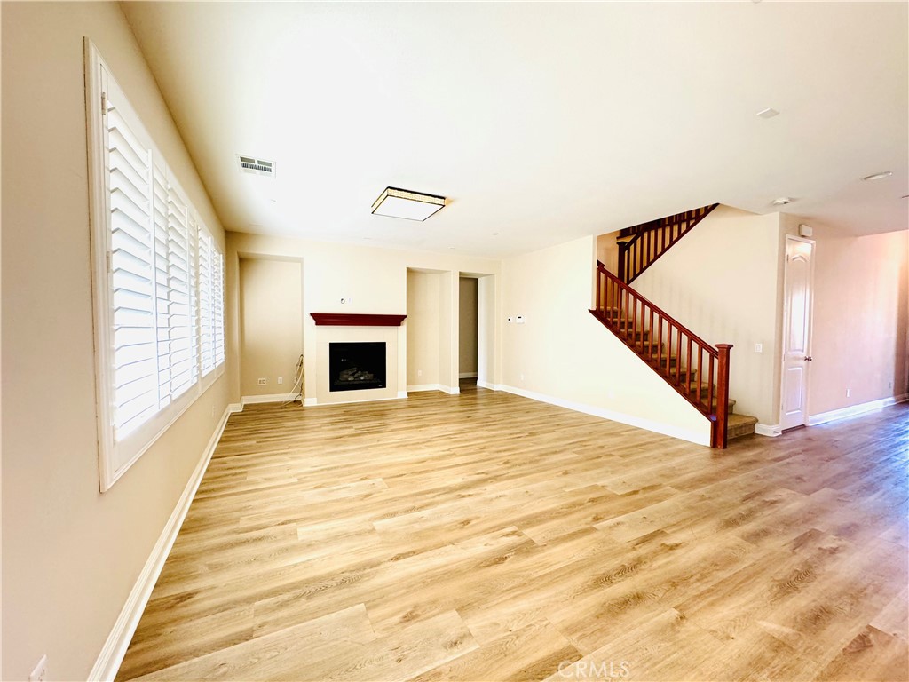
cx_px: 454
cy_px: 341
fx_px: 368
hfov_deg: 102.1
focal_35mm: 14
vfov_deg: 85.7
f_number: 2.2
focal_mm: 2.22
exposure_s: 1/60
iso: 250
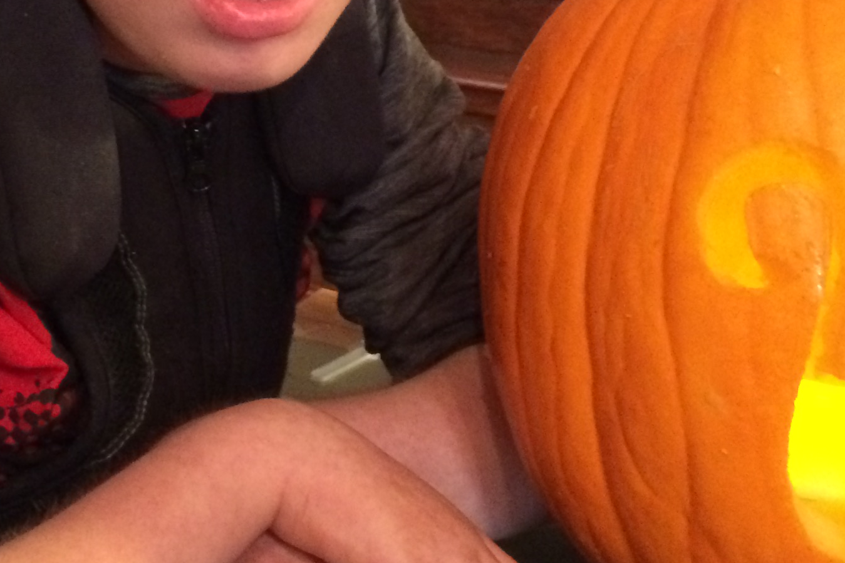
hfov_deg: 27.5
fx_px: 1713
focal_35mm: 73
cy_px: 12
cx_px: 272
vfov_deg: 18.2
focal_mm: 4.15
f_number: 2.2
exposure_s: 1/15
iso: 500
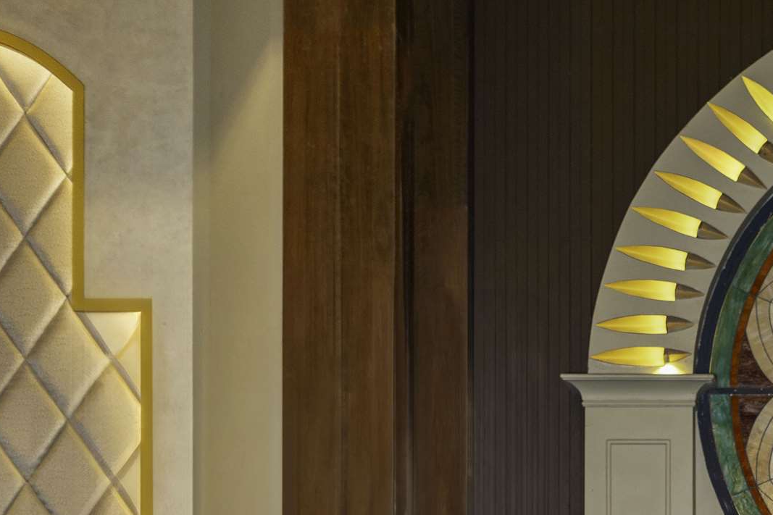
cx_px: 953
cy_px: 695
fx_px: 2898
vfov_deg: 9.9
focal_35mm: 135
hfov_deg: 14.6
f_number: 1.8
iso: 400
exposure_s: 1/160
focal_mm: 50
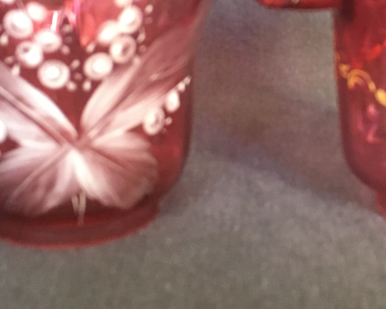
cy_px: 19
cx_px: 269
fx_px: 834
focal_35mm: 73
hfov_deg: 25.9
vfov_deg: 20.5
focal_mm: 4.15
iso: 200
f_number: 2.2
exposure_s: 1/17
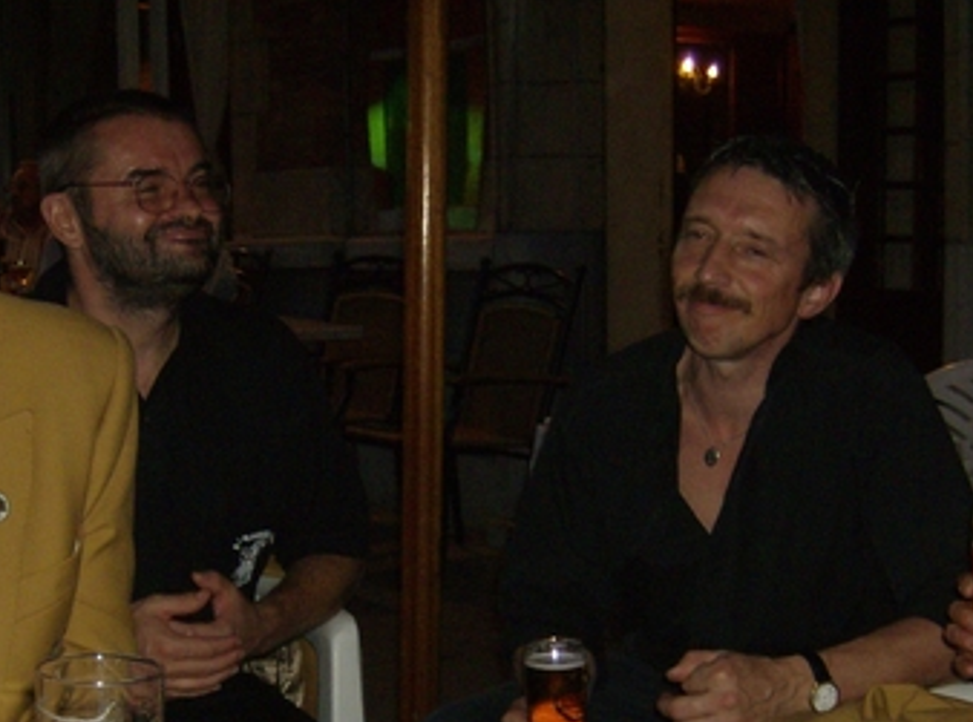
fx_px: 1793
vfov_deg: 22.4
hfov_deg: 30.4
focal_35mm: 64
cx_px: 484
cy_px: 617
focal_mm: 6
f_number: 2.8
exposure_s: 1/60
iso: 200
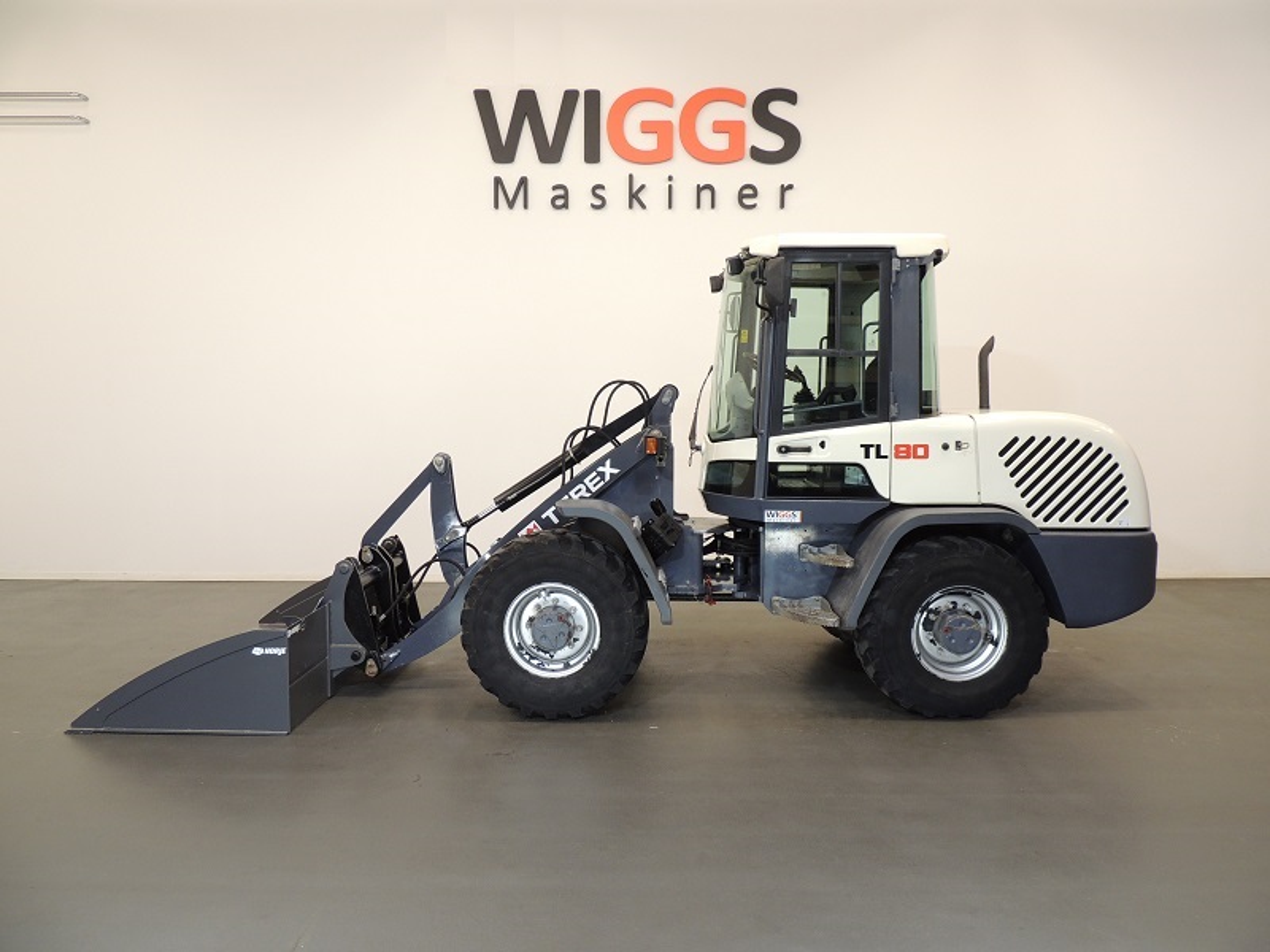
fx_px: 881
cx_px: 635
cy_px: 476
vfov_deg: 56.8
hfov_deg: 71.6
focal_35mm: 24
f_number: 3
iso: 125
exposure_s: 1/30
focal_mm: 4.3
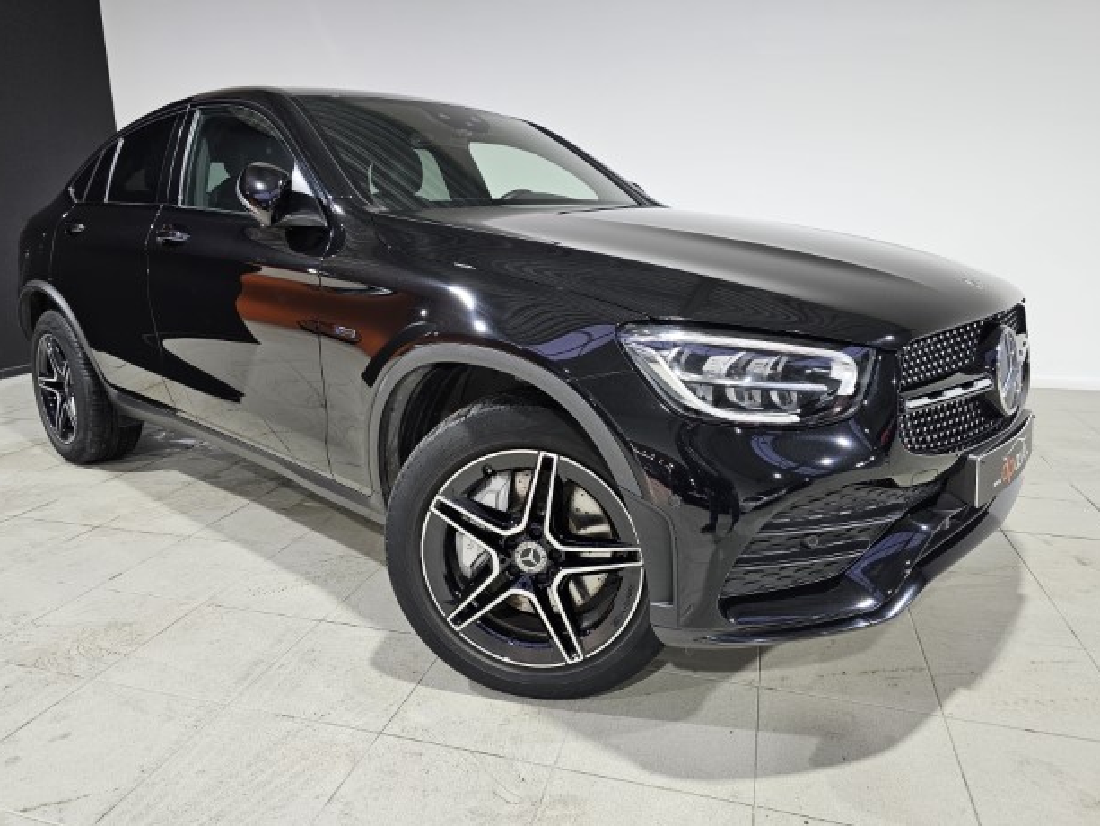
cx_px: 537
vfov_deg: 56.8
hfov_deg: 71.6
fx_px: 763
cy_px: 399
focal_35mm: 24
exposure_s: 1/100
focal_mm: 6.3
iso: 160
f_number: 1.7
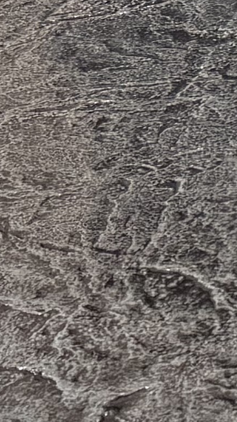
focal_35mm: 193
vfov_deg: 11.0
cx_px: -513
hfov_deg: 5.8
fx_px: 2158
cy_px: -32
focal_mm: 6.76
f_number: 1.78
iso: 160
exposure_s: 1/237
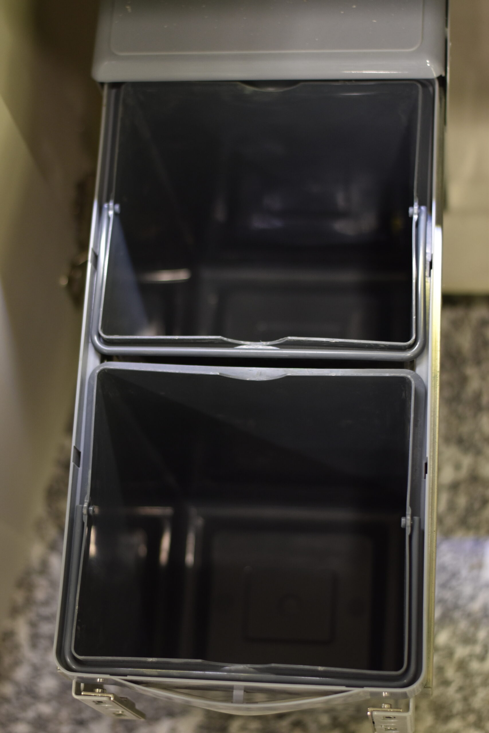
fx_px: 1528
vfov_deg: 27.0
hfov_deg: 18.2
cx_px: 244
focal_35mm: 75
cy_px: 366
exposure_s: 1/125
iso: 400
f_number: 1.8
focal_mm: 50
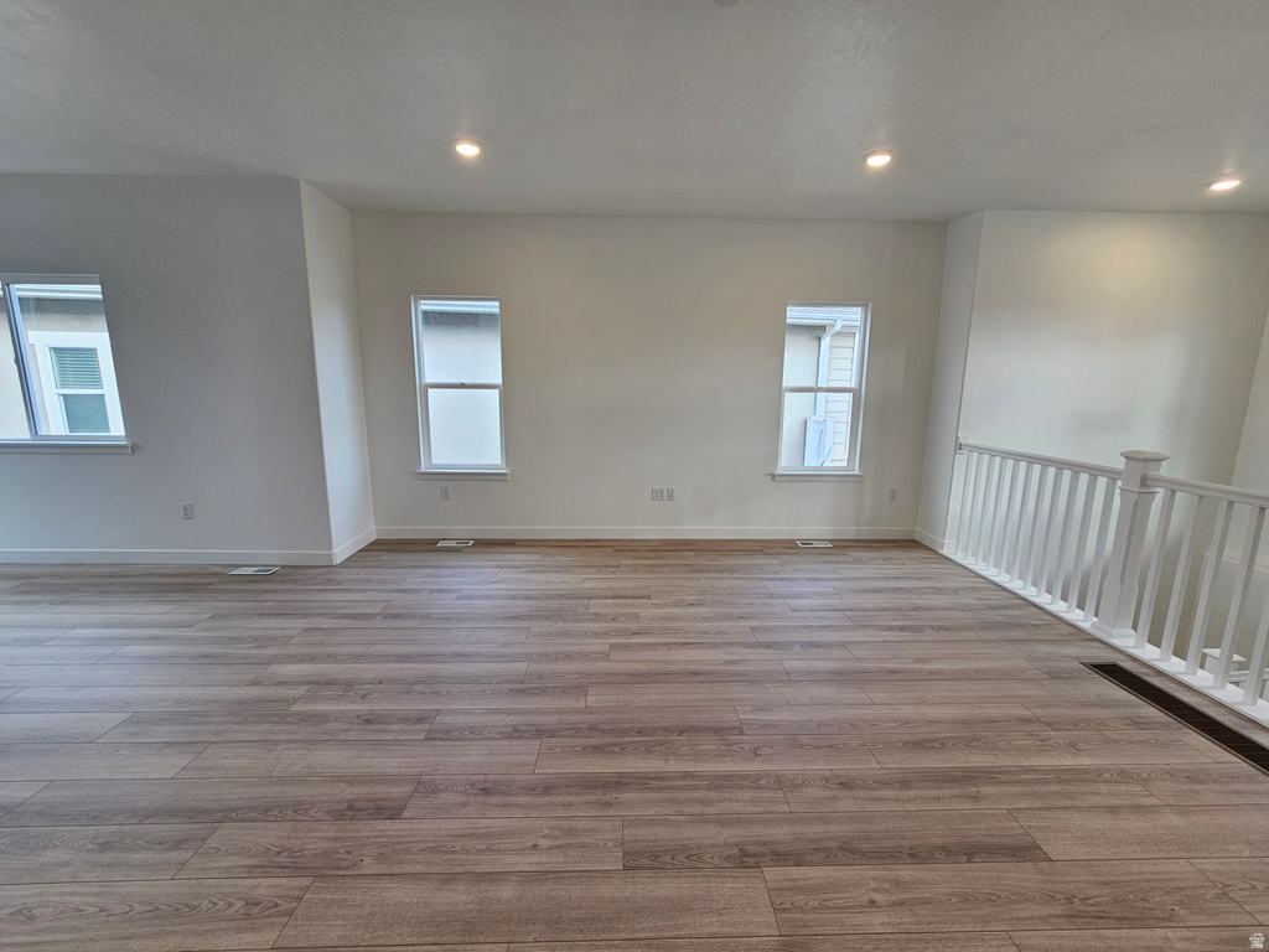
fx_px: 477
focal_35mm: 13
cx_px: 634
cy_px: 476
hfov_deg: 106.2
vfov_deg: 89.9
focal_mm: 2.2
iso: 80
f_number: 2.2
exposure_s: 1/120
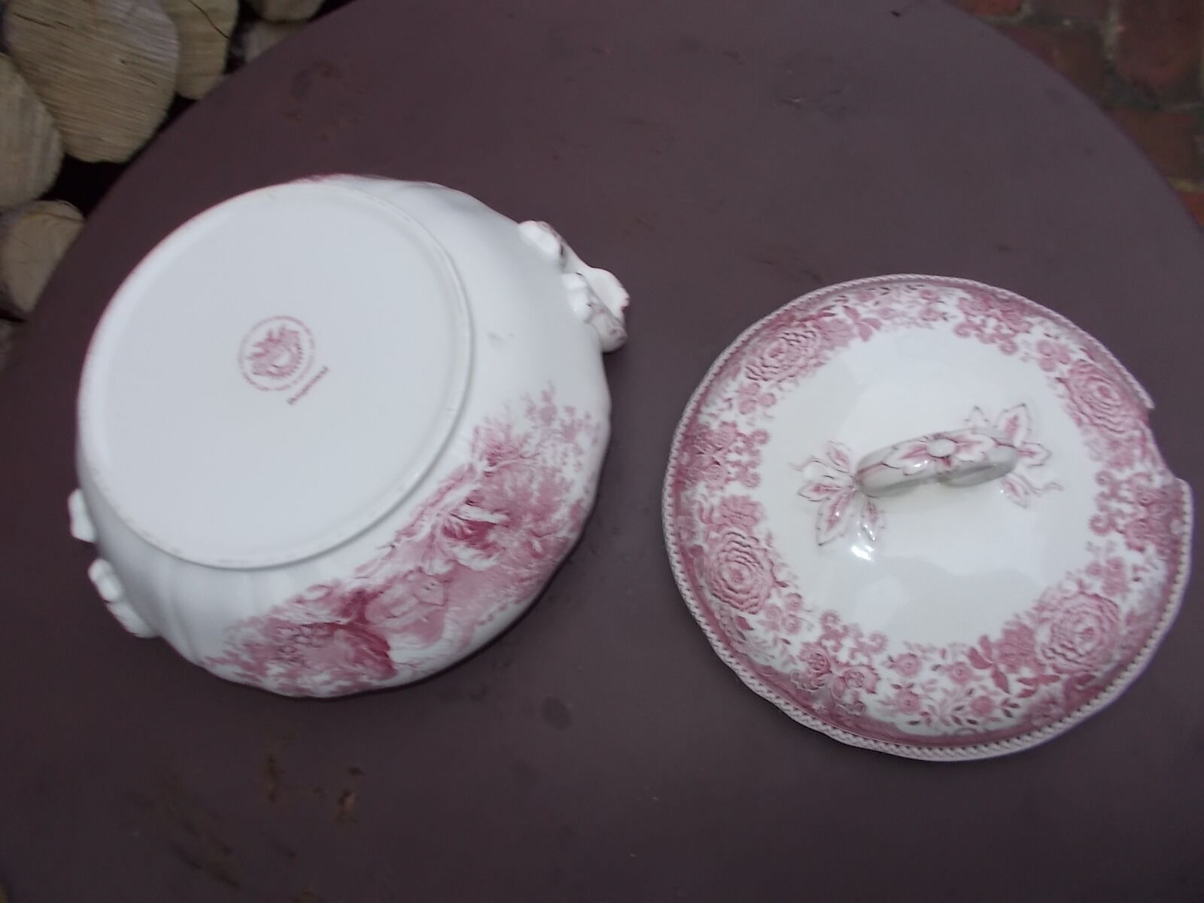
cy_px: 452
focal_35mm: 26
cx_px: 602
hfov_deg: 67.3
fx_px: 904
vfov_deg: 53.1
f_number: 3.2
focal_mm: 4.6
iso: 200
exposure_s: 1/25
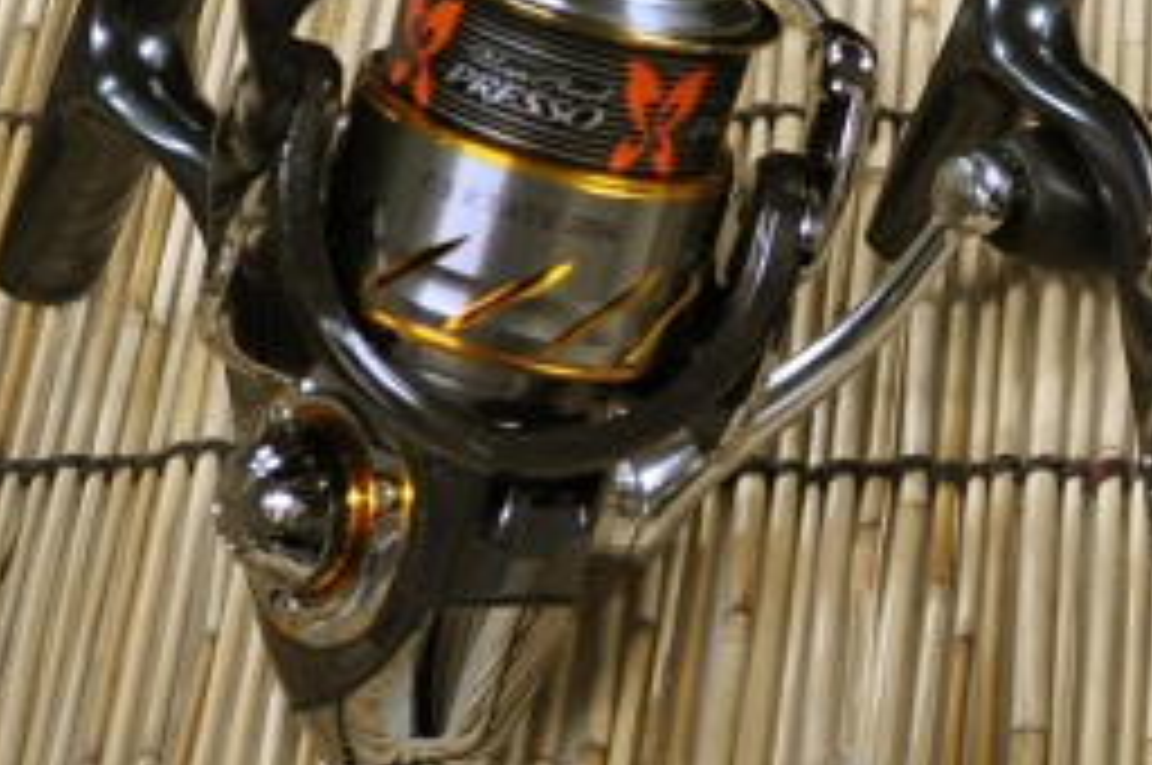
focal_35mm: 167
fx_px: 5337
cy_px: -88
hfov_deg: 12.0
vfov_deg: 8.1
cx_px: 1433
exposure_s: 1/30
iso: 1000
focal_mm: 38
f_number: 5
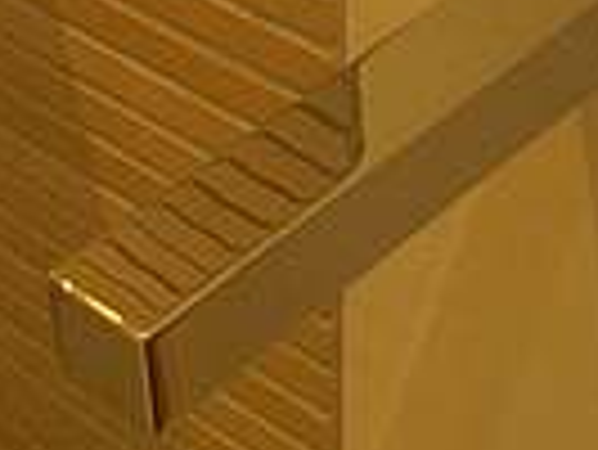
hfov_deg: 17.3
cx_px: 301
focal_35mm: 114
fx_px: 1971
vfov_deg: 12.9
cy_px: 45
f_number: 2.8
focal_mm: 7.9
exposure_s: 1/30
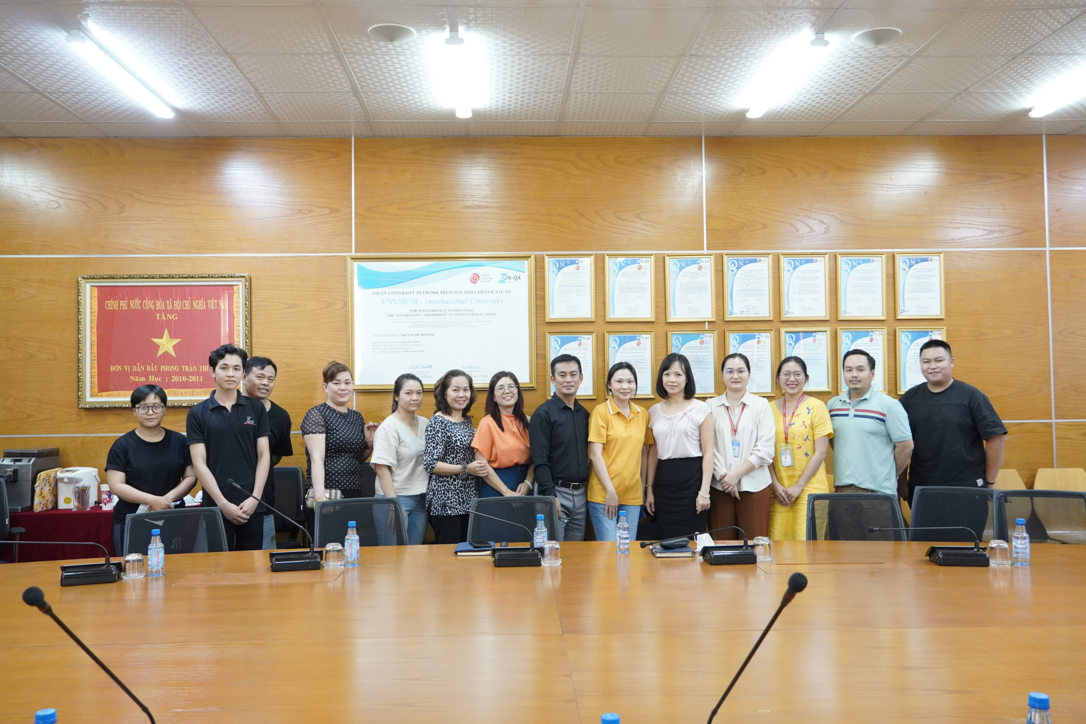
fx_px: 905
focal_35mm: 30
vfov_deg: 43.6
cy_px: 362
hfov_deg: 61.9
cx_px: 543
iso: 1250
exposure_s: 1/50
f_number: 4.5
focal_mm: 20
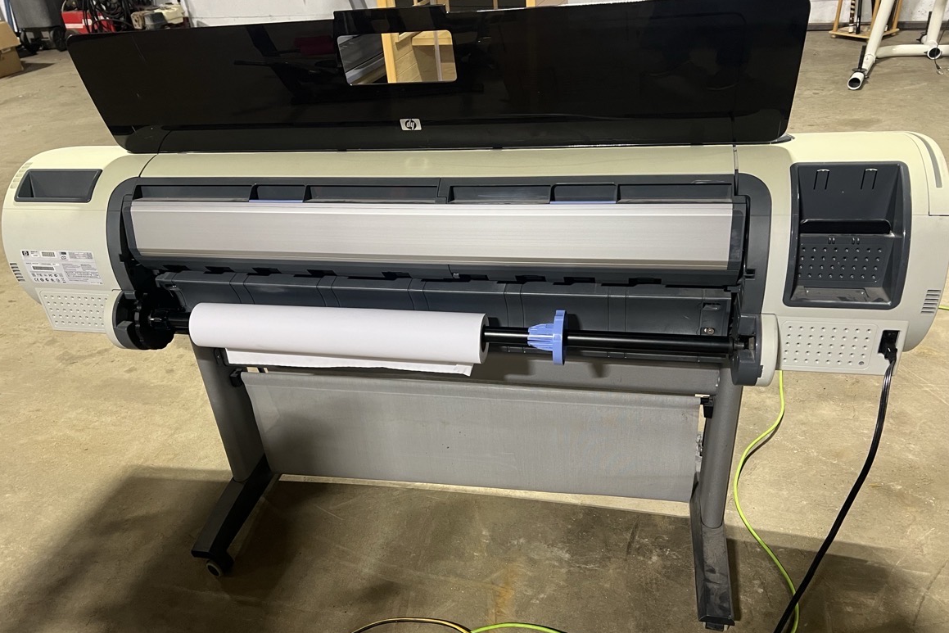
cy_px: 328
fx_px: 738
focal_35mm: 28
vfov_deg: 46.4
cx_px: 459
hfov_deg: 65.5
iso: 320
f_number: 1.5
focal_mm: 5.7
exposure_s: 1/60
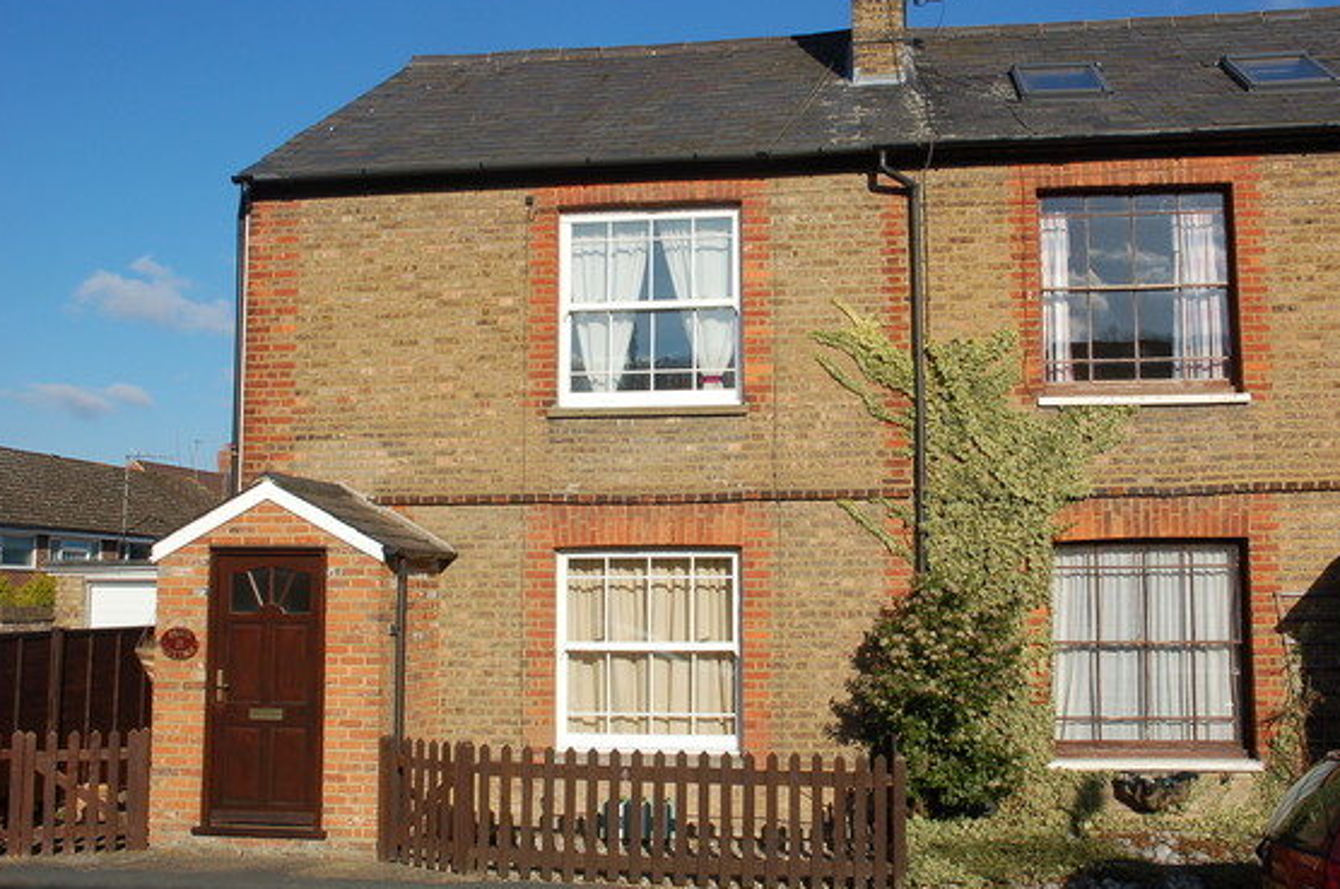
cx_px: 721
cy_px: 440
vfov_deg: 35.0
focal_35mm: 38
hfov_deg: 50.7
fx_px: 1412
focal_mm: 22
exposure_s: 1/400
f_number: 11
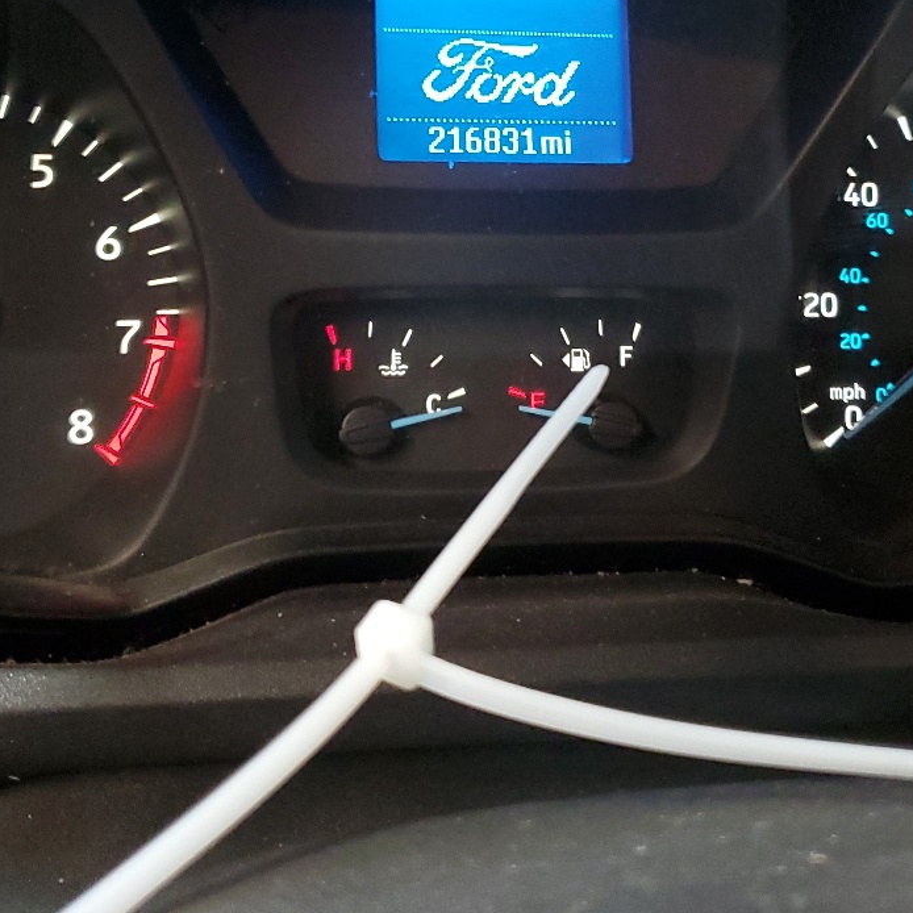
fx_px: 1582
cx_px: 504
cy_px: 197
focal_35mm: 53
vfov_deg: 31.5
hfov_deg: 32.2
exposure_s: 1/20
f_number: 1.5
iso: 300
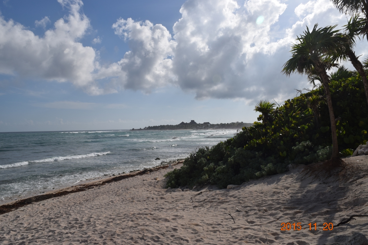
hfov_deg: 67.4
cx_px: 184
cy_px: 122
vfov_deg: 47.9
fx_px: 276
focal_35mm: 27
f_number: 13
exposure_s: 1/640
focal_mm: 18
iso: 200
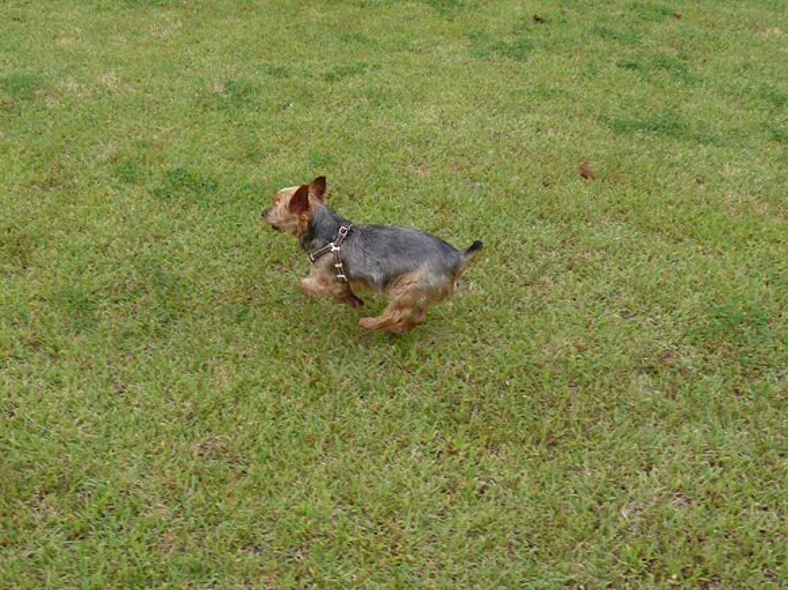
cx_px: 394
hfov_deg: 43.0
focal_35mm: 44
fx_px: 1001
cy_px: 295
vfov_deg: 32.9
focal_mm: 7.8
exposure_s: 1/500
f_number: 7.1
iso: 500
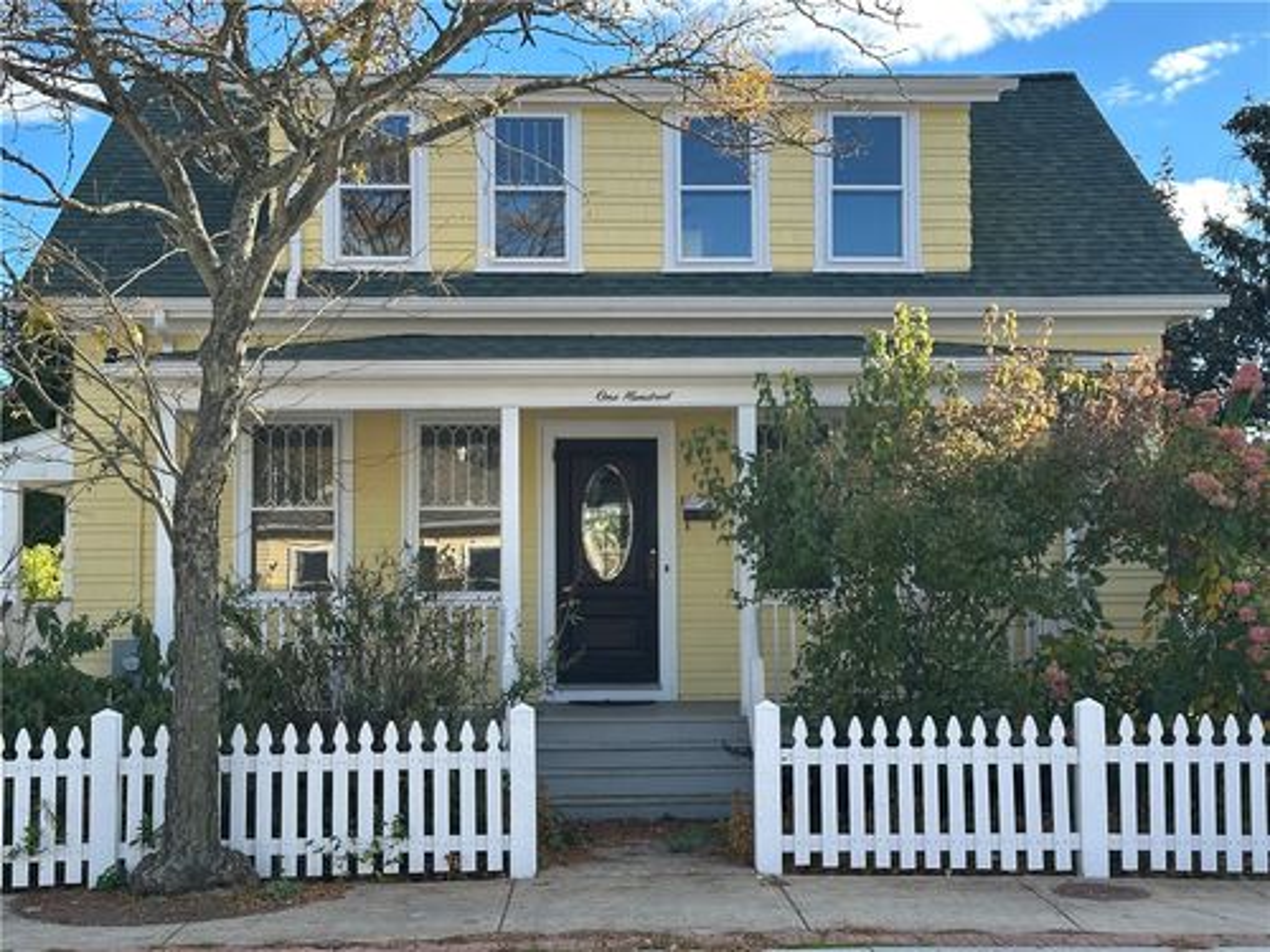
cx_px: 635
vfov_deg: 30.3
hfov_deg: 39.7
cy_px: 476
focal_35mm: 48
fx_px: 1761
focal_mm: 6.86
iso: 64
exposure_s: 1/1085
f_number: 1.78
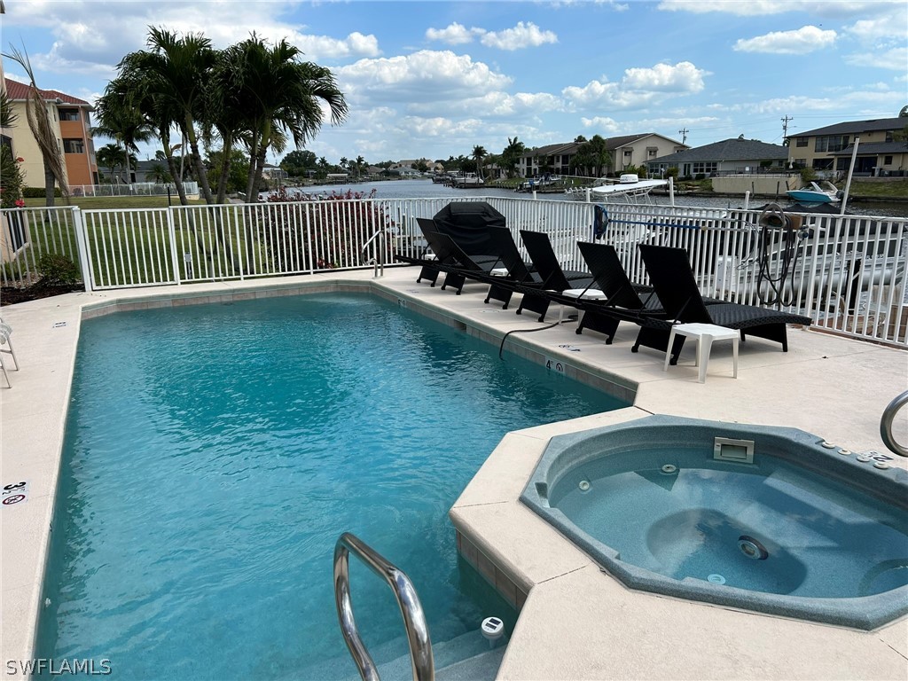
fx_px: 682
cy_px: 340
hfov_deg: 67.3
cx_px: 454
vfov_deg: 53.1
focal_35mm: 26
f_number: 1.5
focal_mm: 5.7
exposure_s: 1/3968
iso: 50
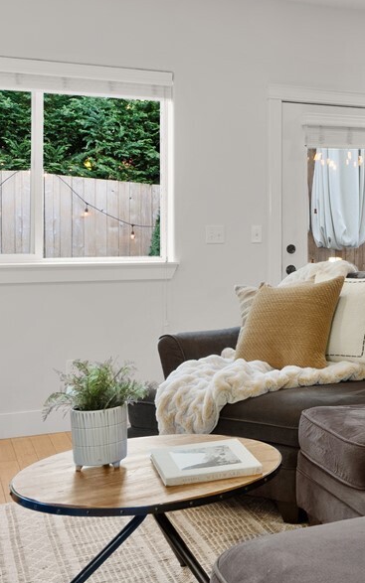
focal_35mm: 53
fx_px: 843
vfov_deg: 38.1
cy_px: 237
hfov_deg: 22.0
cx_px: 470
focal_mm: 18
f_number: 9
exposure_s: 1/1.67
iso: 320
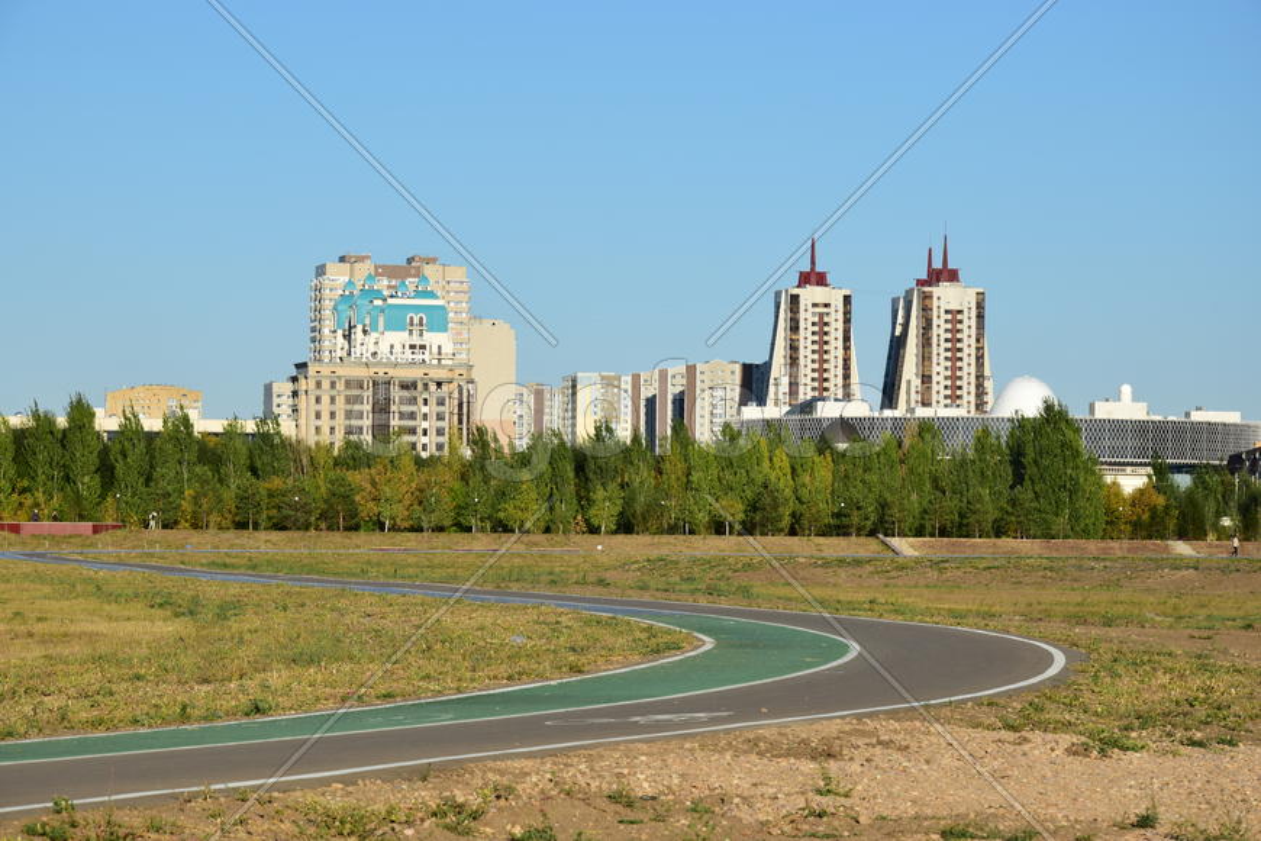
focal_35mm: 128
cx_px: 630
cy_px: 420
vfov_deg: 10.8
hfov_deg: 16.1
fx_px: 4466
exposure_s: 1/250
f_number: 9
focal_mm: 85
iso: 100
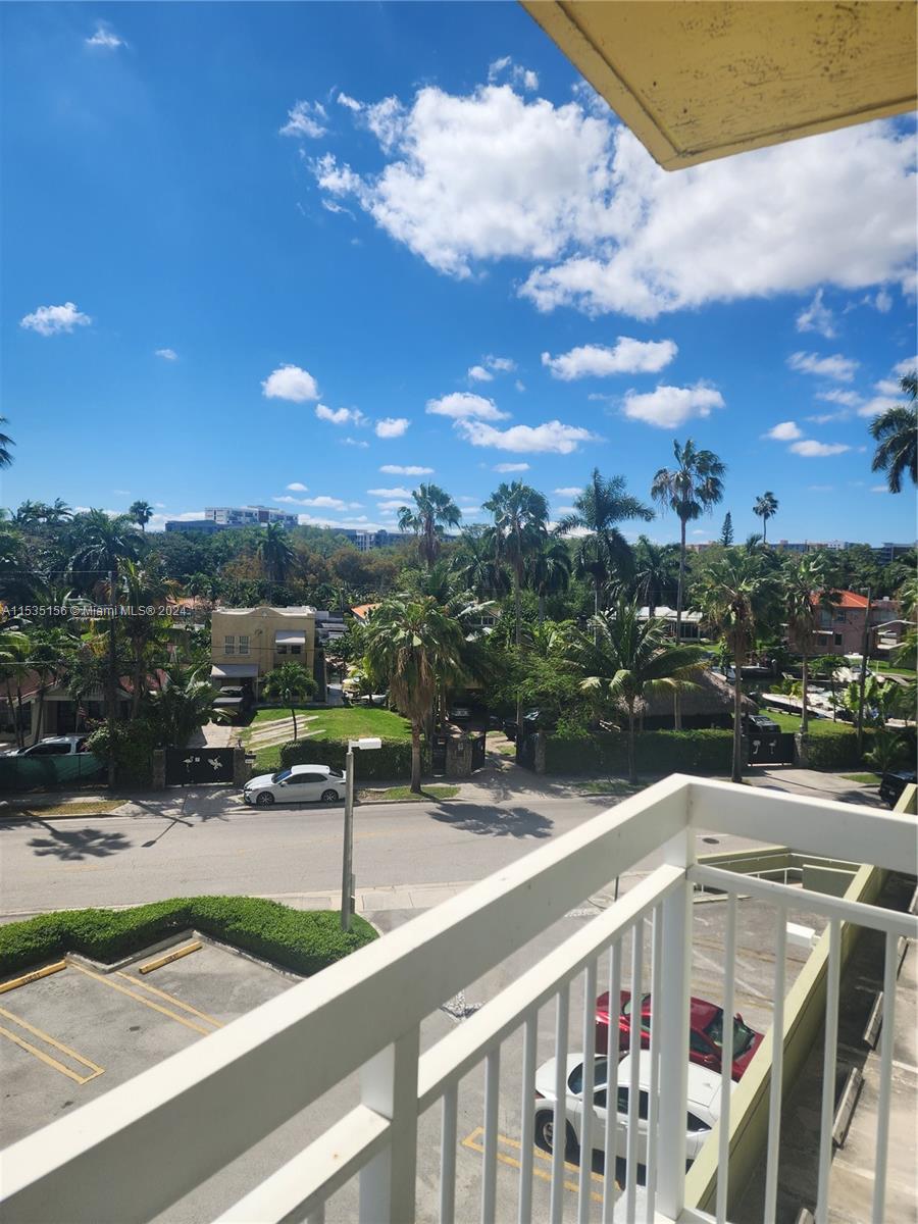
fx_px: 813
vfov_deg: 73.9
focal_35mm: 23
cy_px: 612
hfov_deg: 58.9
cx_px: 459
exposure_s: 1/1915
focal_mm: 6.4
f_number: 1.8
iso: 12
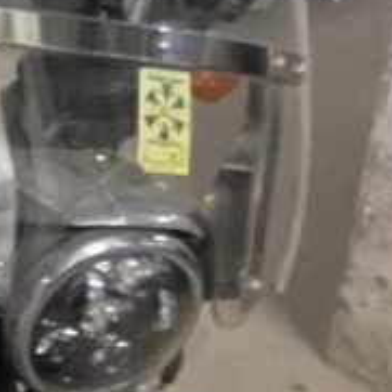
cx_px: -479
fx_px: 1473
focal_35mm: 115
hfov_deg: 12.6
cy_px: -240
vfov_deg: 14.0
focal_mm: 2.71
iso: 800
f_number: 2.2
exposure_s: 1/8
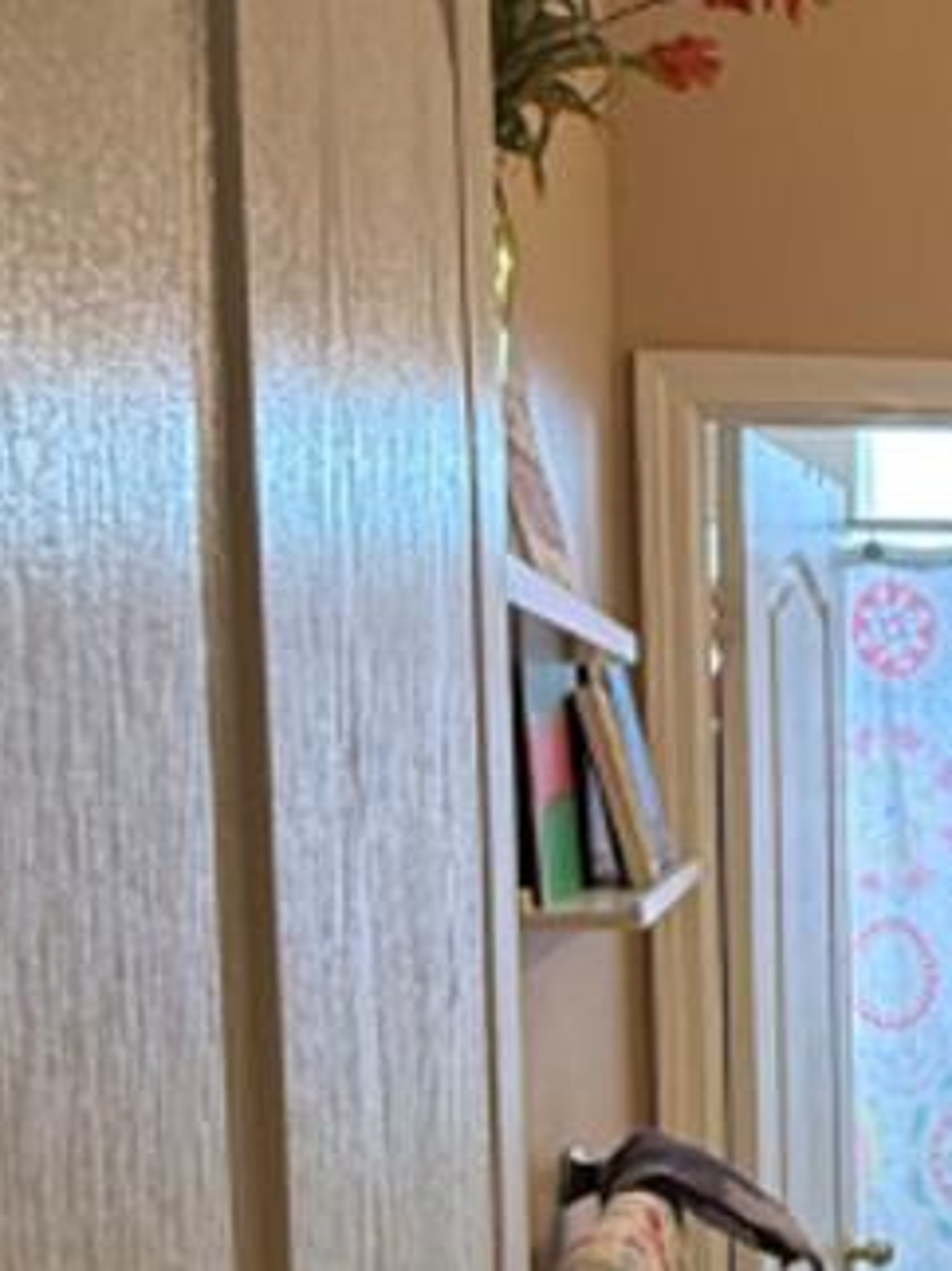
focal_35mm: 65
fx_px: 2385
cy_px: 988
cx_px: 1367
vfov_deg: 29.3
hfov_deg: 19.9
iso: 125
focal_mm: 2.22
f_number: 2.2
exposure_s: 1/120
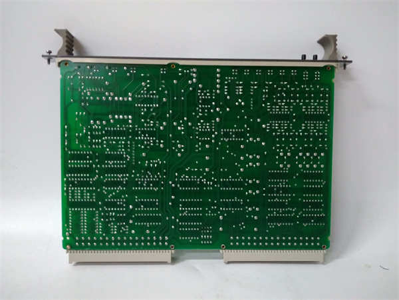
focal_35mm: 27
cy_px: 150
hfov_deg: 65.3
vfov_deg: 51.4
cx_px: 200
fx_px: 311
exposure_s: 1/33
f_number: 2
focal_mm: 3.79
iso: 674
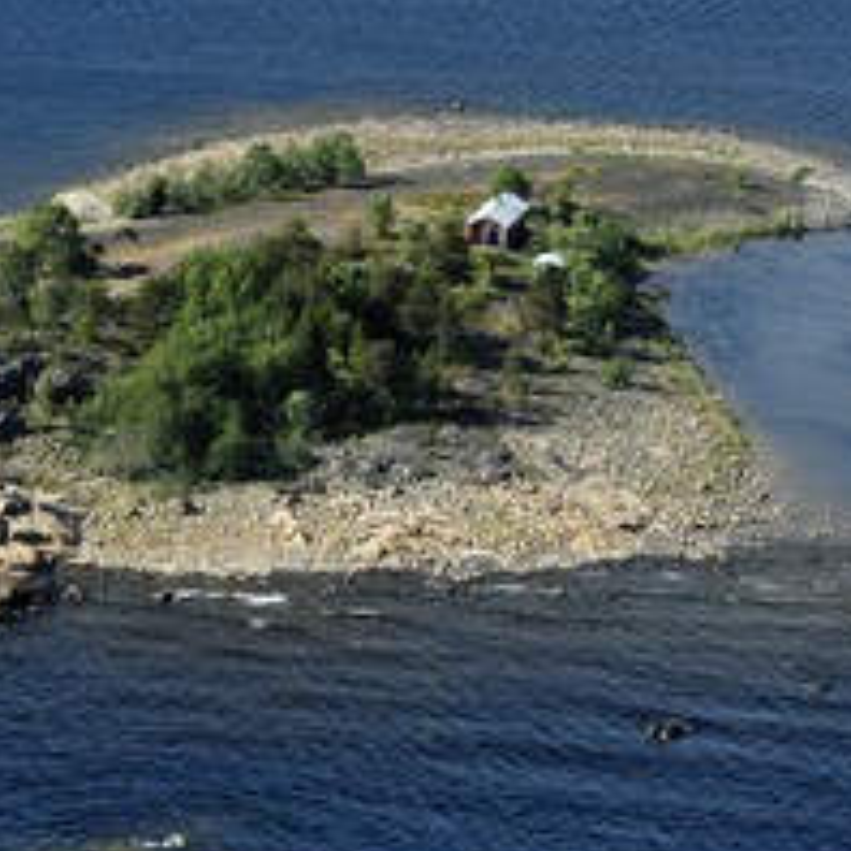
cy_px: 279
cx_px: 131
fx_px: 10177
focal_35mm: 366
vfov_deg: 4.8
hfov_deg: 4.8
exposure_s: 1/1250
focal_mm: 135
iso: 100
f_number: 3.2
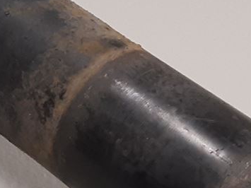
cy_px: -49
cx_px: -86
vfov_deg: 9.7
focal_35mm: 150
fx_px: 1087
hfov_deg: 12.7
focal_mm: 3.93
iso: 125
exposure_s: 1/50
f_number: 1.7
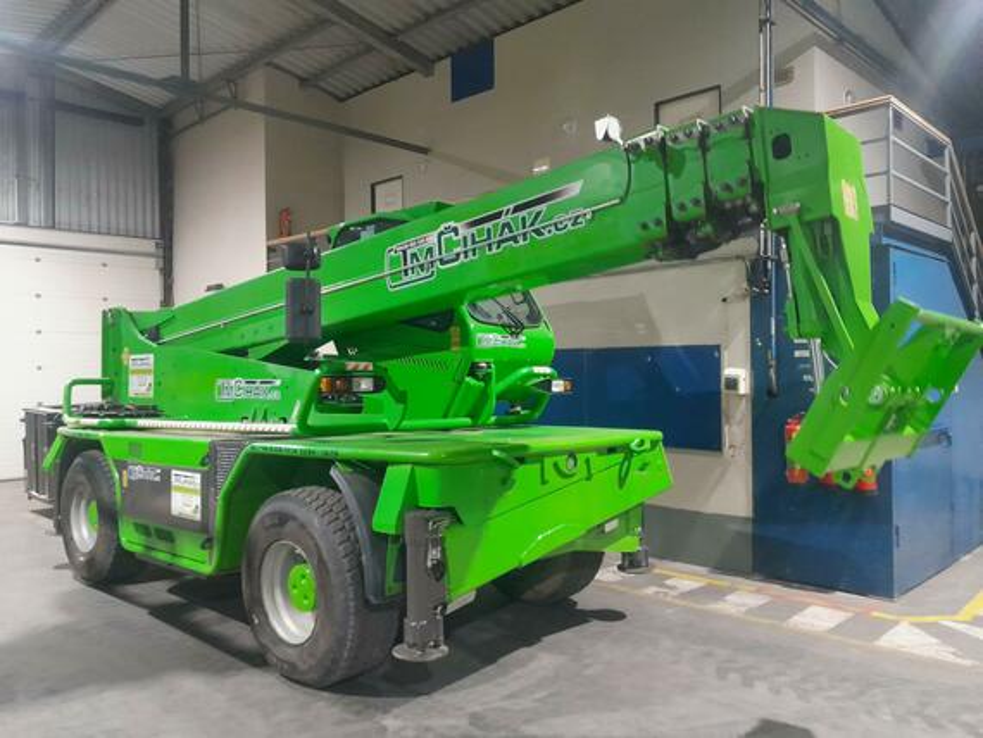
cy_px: 369
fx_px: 739
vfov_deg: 53.1
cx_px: 492
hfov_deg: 67.3
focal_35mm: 26
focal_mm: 4
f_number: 1.8
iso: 500
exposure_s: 1/25
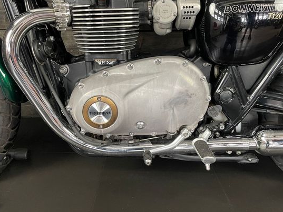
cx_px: 128
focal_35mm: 31
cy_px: 90
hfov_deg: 58.2
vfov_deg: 45.3
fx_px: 253
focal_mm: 4.2
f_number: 1.6
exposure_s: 1/50
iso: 250
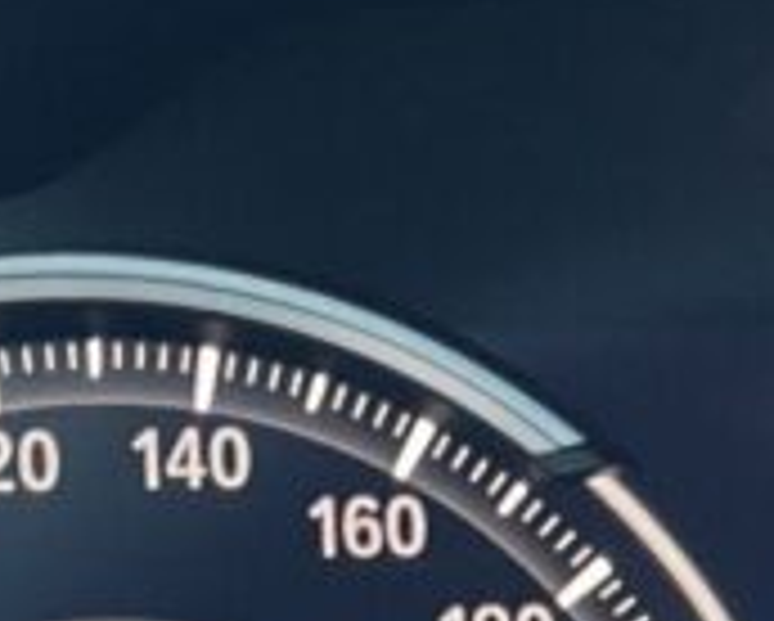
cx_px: 1177
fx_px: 3601
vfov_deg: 9.6
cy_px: 909
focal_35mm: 157
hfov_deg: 11.7
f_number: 1.6
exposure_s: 1/33
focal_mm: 5.1
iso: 400
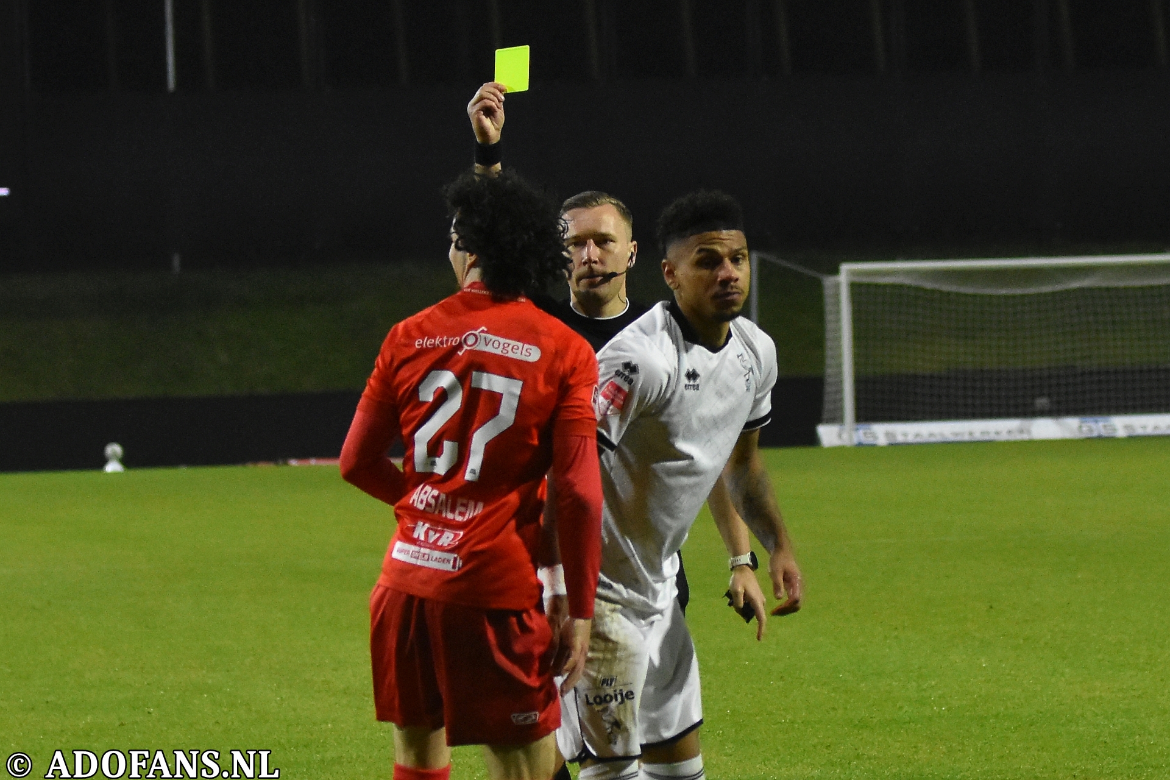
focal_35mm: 105
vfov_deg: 13.0
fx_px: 3412
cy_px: 390
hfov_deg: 19.5
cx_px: 585
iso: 3200
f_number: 2.8
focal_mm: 70
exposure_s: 1/800
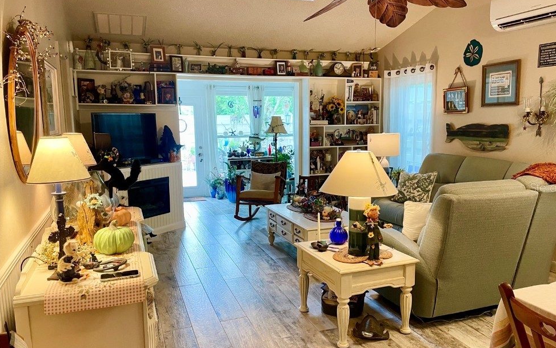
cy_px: 187
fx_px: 439
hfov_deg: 64.6
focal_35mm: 29
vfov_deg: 43.1
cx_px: 291
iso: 125
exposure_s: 1/60
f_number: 1.6
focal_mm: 4.2
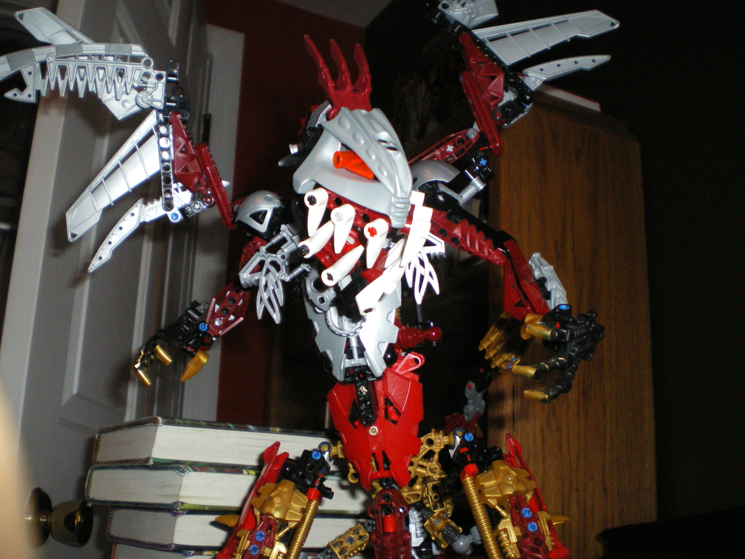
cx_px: 372
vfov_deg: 37.7
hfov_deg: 49.0
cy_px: 280
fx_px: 818
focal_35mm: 38
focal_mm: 6.3
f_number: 3.1
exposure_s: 1/50
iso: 400
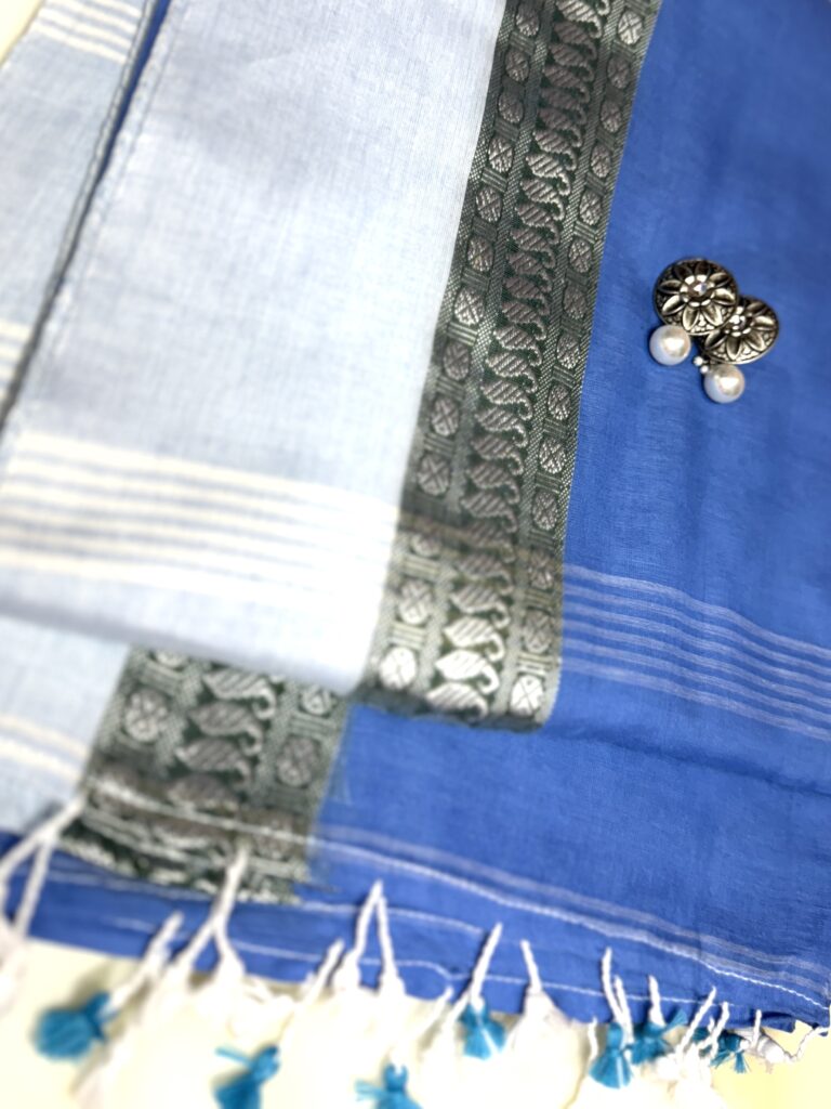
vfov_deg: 71.6
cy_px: 554
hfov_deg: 56.8
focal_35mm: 24
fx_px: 768
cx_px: 416
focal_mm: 6.76
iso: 125
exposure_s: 1/100
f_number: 1.78
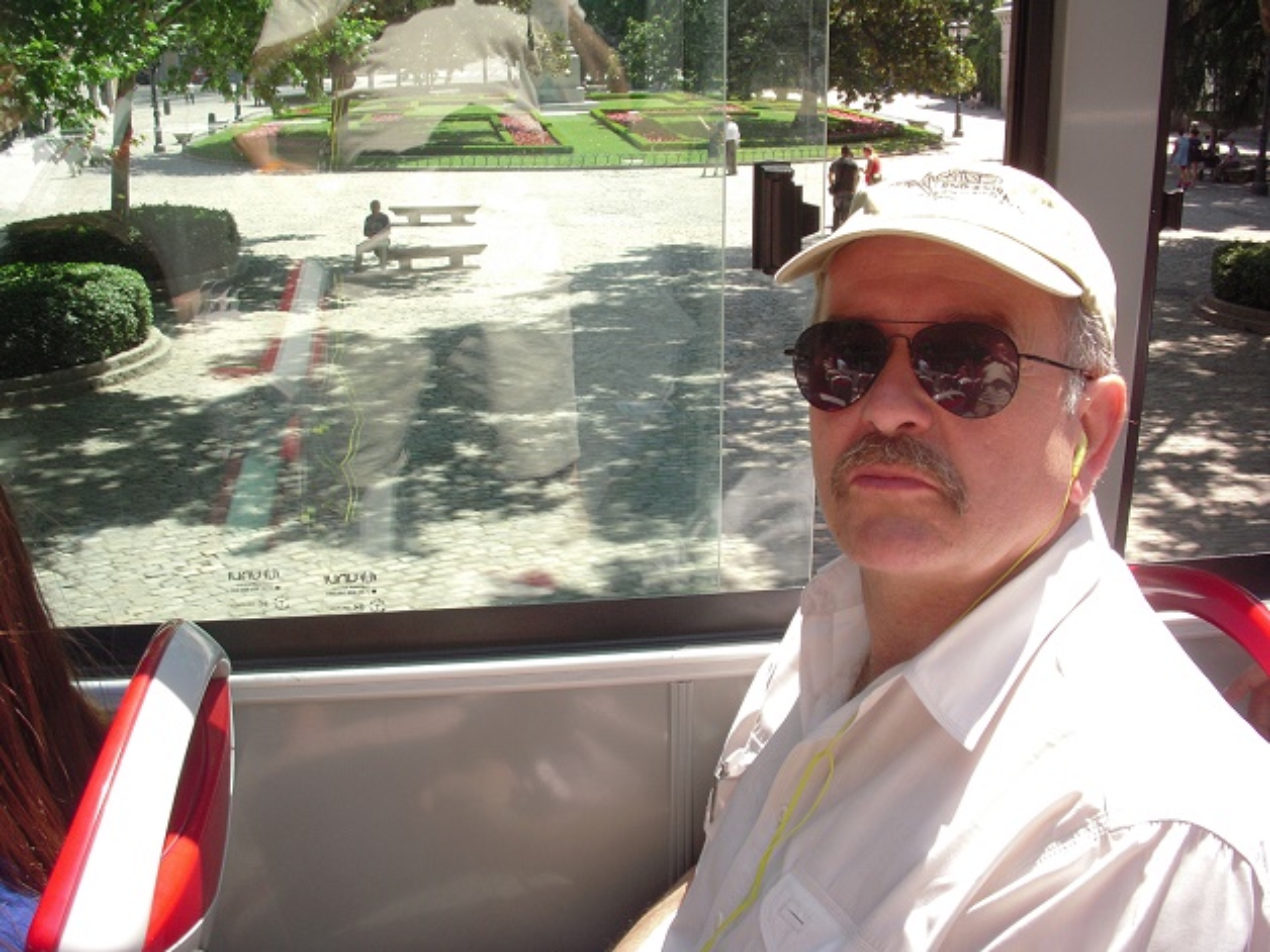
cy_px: 476
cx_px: 635
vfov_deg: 37.7
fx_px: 1394
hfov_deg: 49.0
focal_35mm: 38
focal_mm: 6.3
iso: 100
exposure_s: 1/250
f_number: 3.3
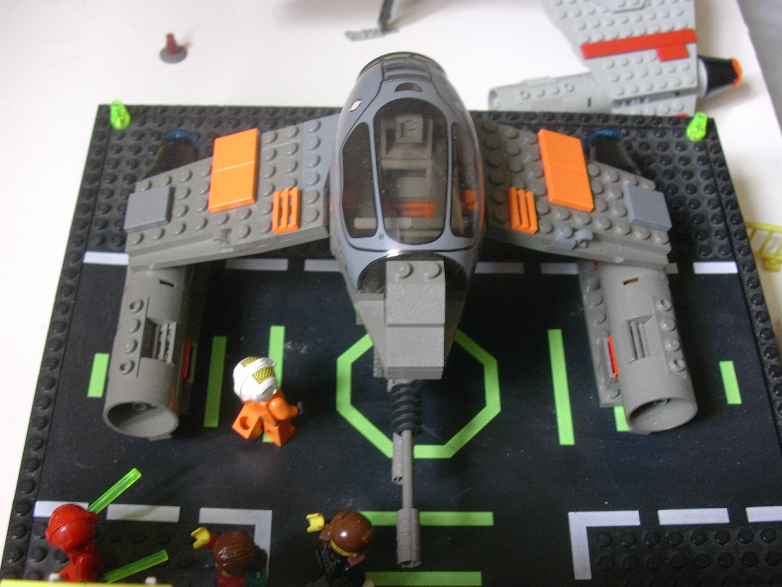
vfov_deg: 32.2
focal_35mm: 45
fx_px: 1017
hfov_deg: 42.1
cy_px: 294
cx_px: 391
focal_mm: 6.7
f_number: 2.9
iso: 70
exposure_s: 1/10
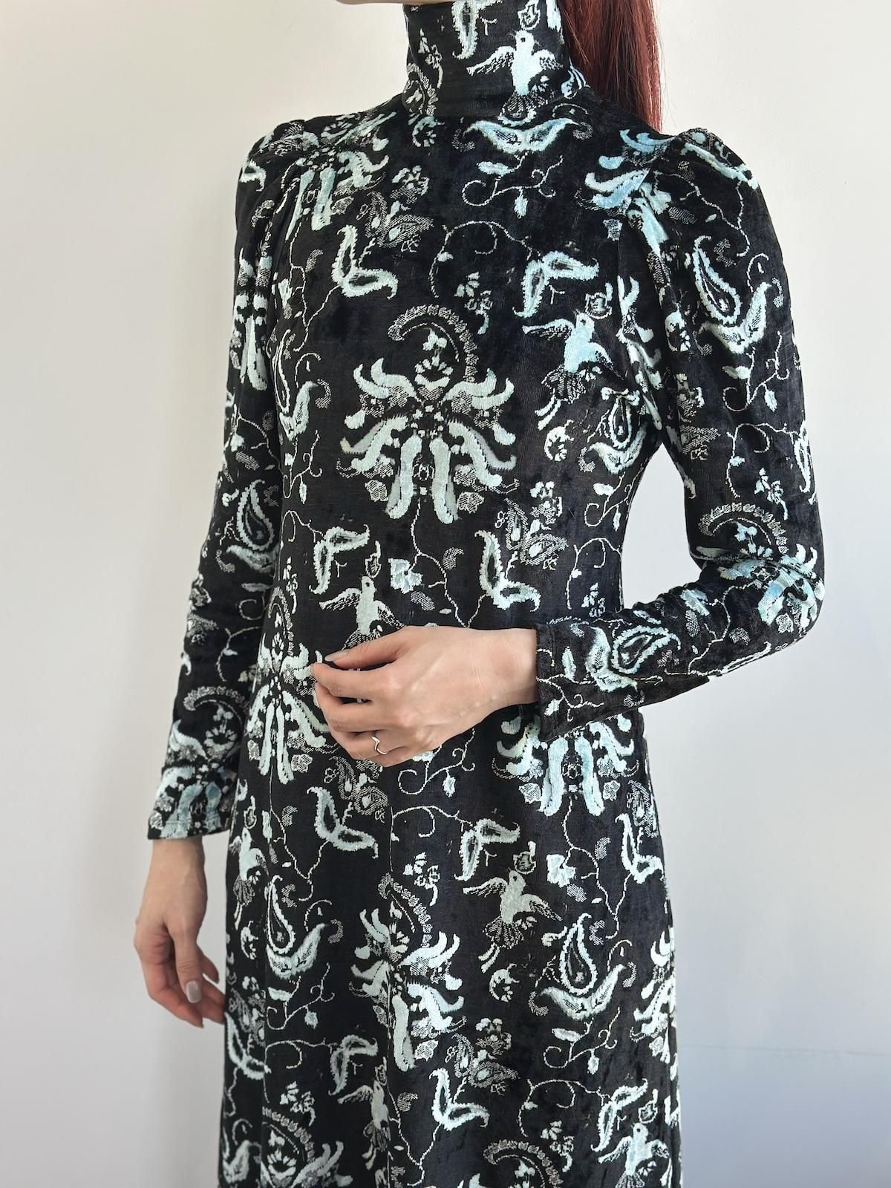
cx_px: 446
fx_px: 1647
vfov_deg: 39.7
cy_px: 594
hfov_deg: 30.3
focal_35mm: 48
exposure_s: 1/153
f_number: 1.78
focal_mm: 6.86
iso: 64
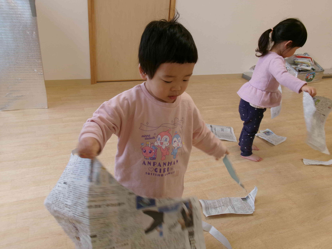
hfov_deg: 63.4
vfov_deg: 49.7
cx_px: 166
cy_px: 124
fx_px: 269
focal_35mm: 28
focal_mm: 5.1
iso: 100
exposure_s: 1/60
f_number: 3.9
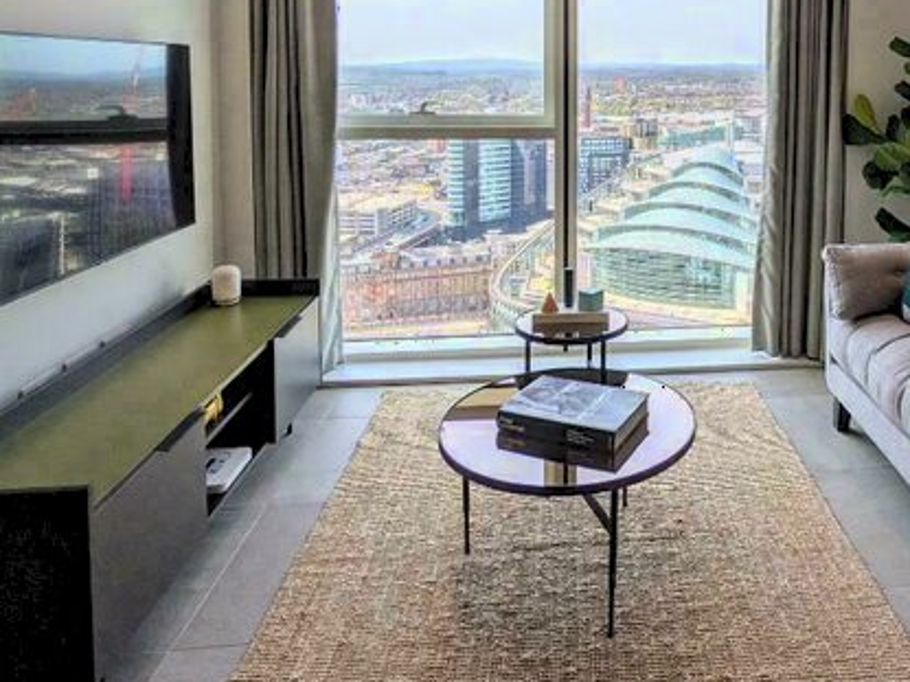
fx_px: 710
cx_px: 662
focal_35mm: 27
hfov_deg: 62.3
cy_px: 126
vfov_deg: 48.1
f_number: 2.2
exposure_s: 1/536
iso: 36
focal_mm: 2.22
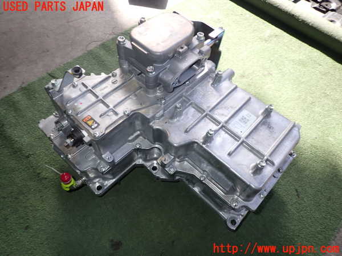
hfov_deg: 69.4
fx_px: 247
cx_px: 171
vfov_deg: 54.9
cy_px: 128
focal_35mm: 25
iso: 100
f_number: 5.6
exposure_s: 1/30
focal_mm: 4.5
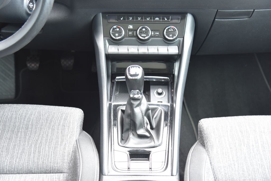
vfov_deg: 29.3
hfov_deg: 42.7
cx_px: 136
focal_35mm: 46
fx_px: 346
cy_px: 90
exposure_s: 1/10
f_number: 4
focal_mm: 46
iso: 500
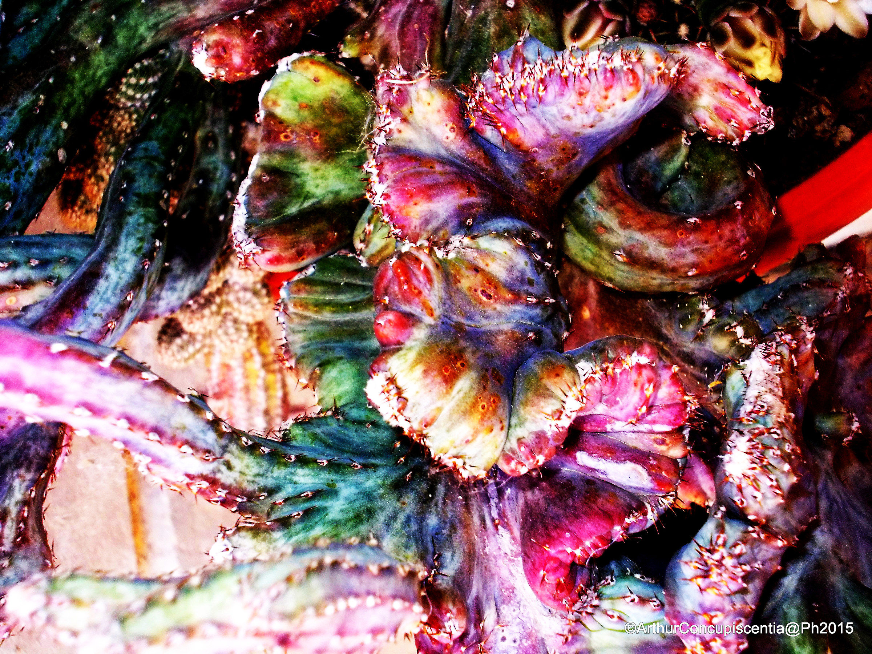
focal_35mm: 71
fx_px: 1789
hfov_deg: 27.4
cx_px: 436
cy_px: 327
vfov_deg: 20.7
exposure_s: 1/60
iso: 200
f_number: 4.3
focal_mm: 10
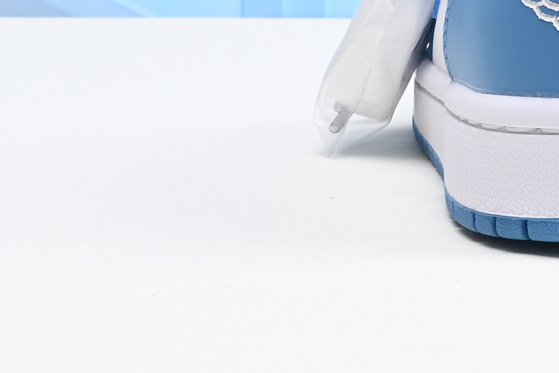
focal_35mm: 186
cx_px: 805
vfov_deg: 7.2
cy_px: -310
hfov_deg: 10.7
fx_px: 2888
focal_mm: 36
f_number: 16
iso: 100
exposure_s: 1/2
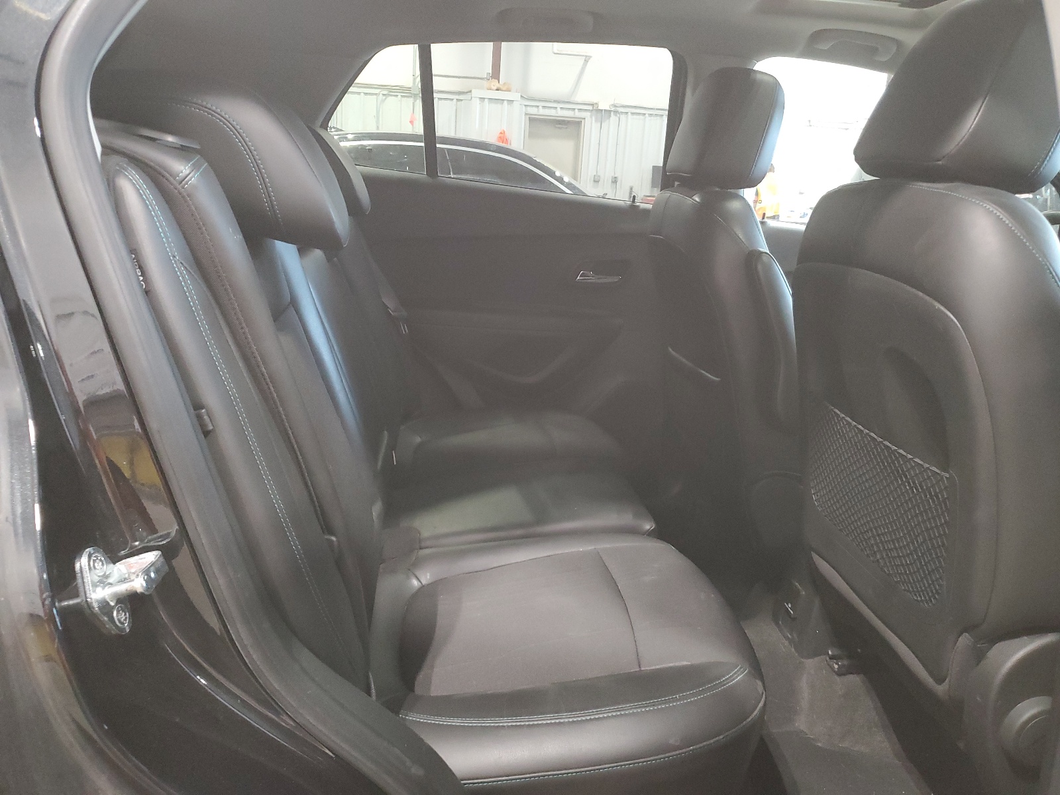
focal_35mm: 26
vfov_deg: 53.1
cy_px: 398
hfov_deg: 67.3
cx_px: 530
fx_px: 796
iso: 305
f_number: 1.5
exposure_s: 1/24
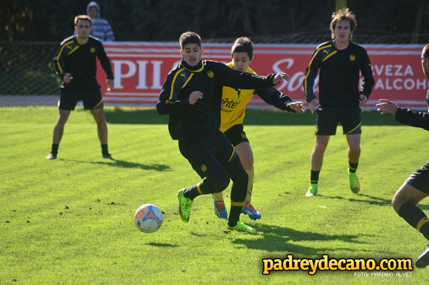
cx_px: 214
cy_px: 142
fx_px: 3925
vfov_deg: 4.1
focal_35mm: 330
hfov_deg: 6.3
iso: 640
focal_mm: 220
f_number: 5
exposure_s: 1/2000
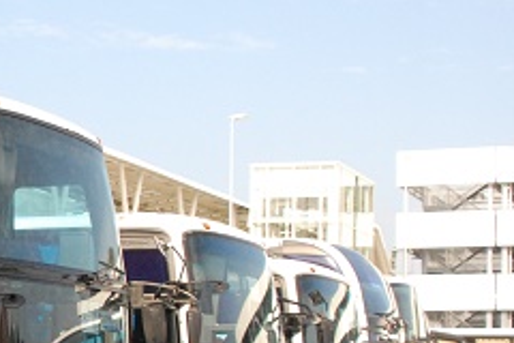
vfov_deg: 13.0
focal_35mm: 105
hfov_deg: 18.6
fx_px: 1499
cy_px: 256
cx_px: -77
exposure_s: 1/4000
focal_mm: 28
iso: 1600
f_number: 5
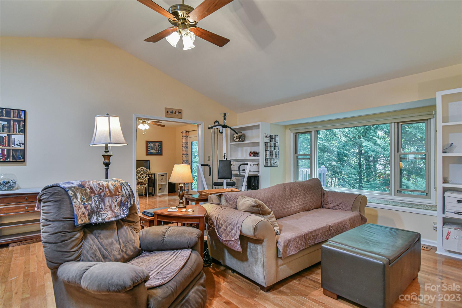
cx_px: 231
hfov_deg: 90.0
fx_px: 231
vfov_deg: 67.4
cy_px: 154
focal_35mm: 18
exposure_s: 1/80
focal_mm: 18
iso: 1600
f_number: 4.5
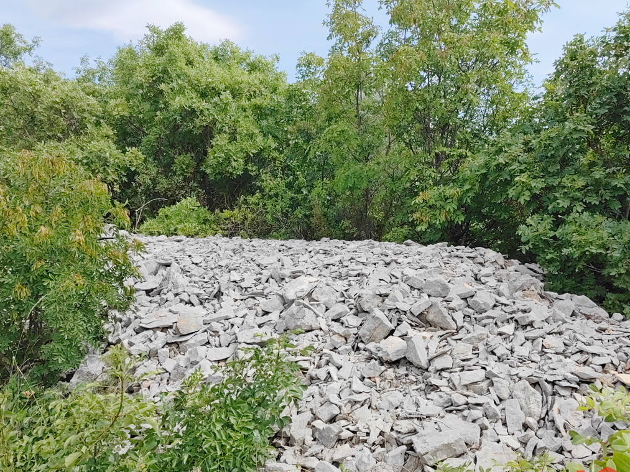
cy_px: 267
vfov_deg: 44.0
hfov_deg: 56.8
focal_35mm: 32
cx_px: 297
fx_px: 582
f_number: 1.8
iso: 50
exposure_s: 1/2457
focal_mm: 5.54
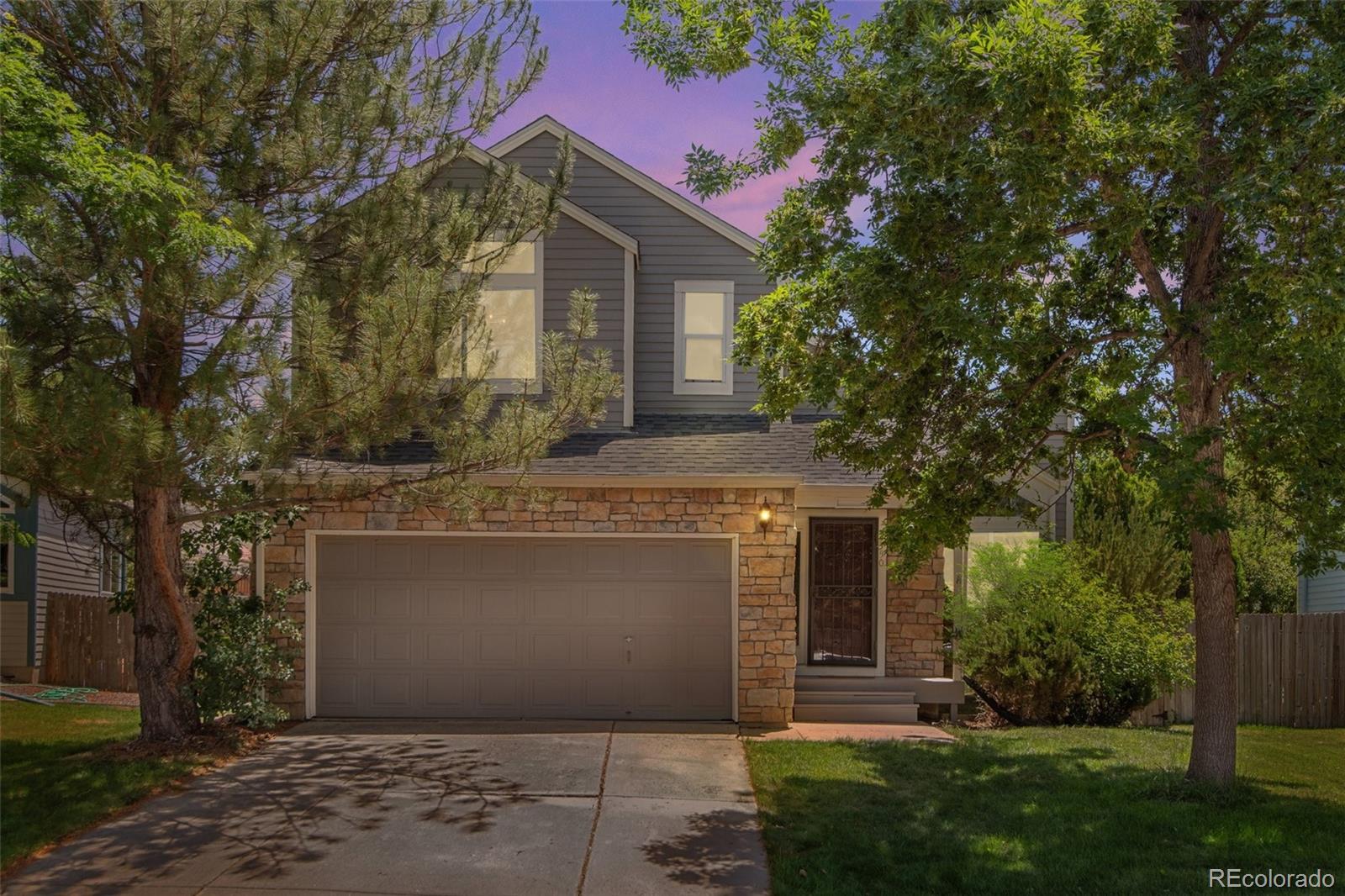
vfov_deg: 42.3
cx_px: 672
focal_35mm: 31
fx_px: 1158
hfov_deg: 60.3
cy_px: 448
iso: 320
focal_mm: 31
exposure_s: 1/125
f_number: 9
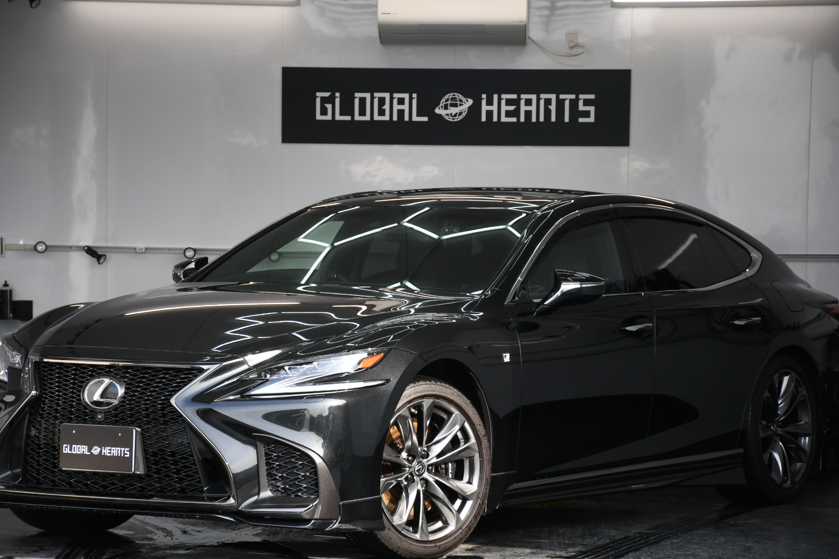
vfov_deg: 10.2
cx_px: 420
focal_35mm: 135
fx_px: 3146
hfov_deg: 15.2
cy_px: 280
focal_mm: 90
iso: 500
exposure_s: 1/400
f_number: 5.3
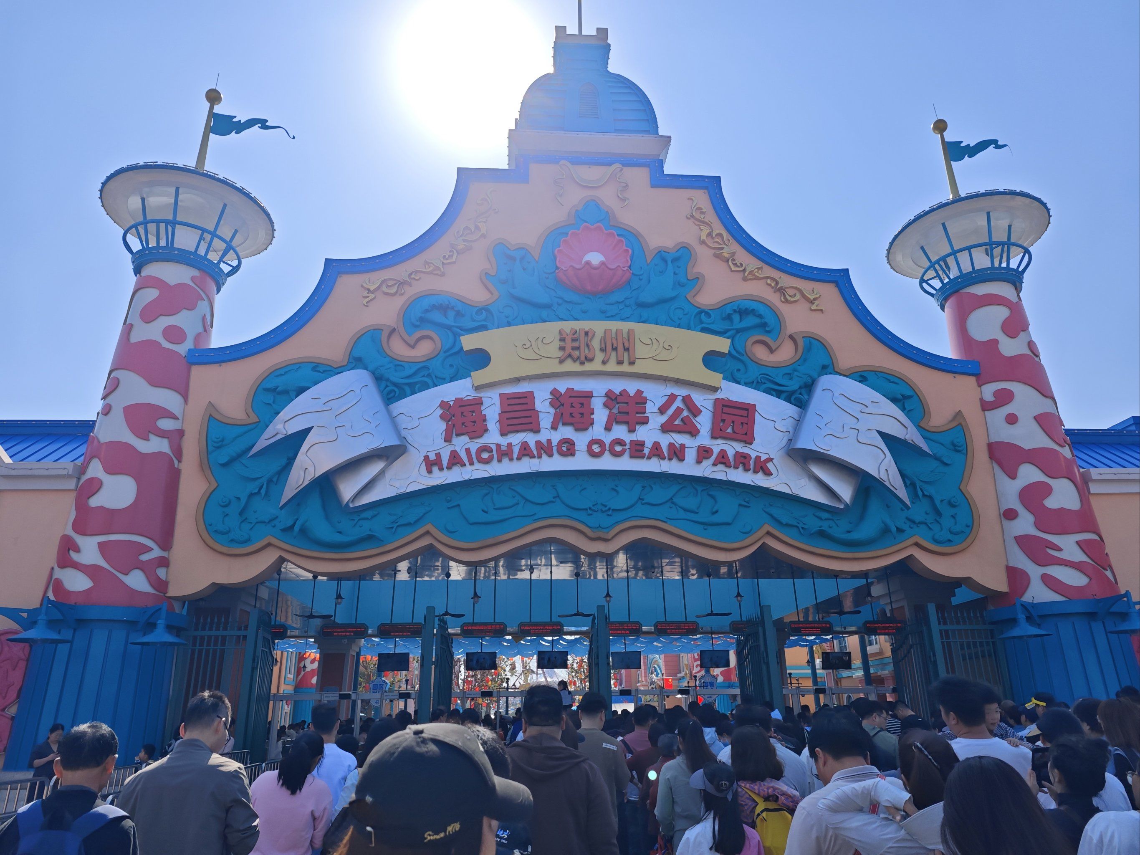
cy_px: 428
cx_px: 570
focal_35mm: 23
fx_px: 757
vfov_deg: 58.9
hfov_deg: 73.9
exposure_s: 1/10000
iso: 50
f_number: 1.6
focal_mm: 6.55
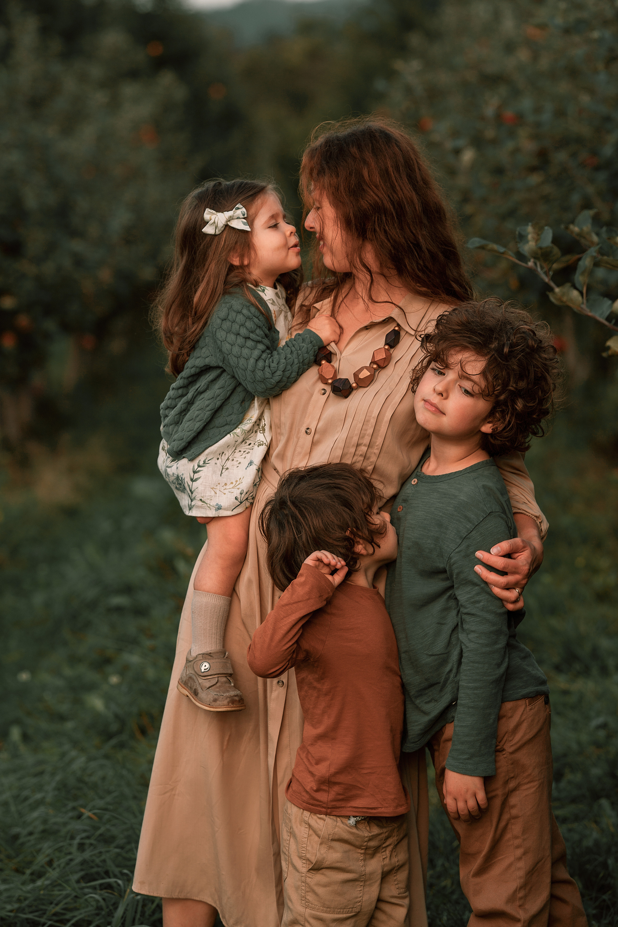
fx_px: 3476
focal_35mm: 135
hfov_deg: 10.2
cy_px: 464
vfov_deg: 15.2
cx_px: 309
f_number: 4
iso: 100
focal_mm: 135
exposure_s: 1/640
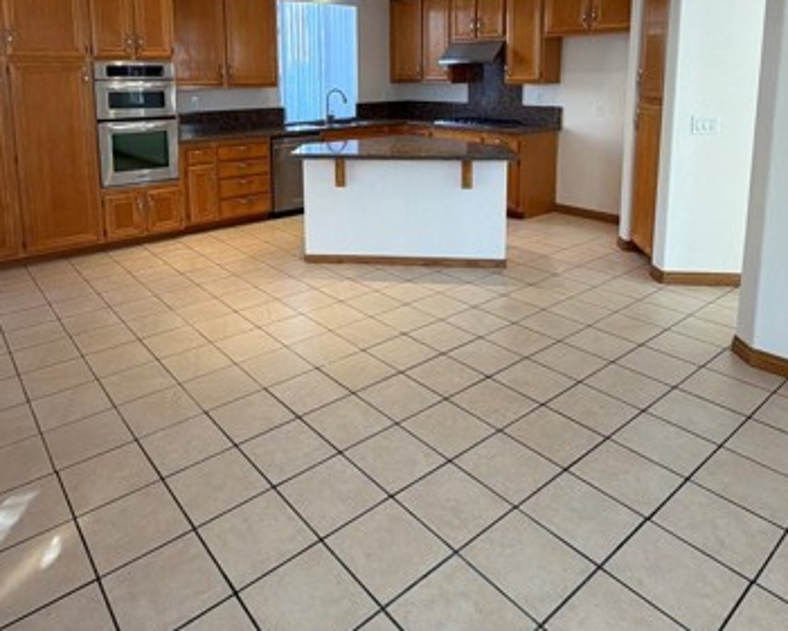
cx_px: 349
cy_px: 153
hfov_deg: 67.9
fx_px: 583
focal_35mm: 25
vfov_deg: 54.0
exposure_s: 1/120
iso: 125
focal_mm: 2.22
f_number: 2.2
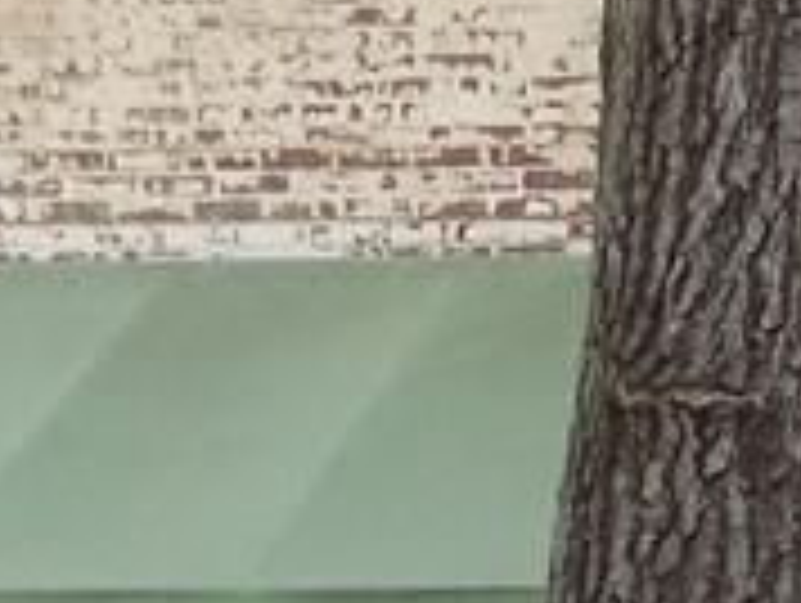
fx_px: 3059
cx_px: 1930
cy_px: 1224
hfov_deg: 12.0
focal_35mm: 132
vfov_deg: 10.3
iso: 80
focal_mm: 4
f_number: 3.1
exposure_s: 1/80
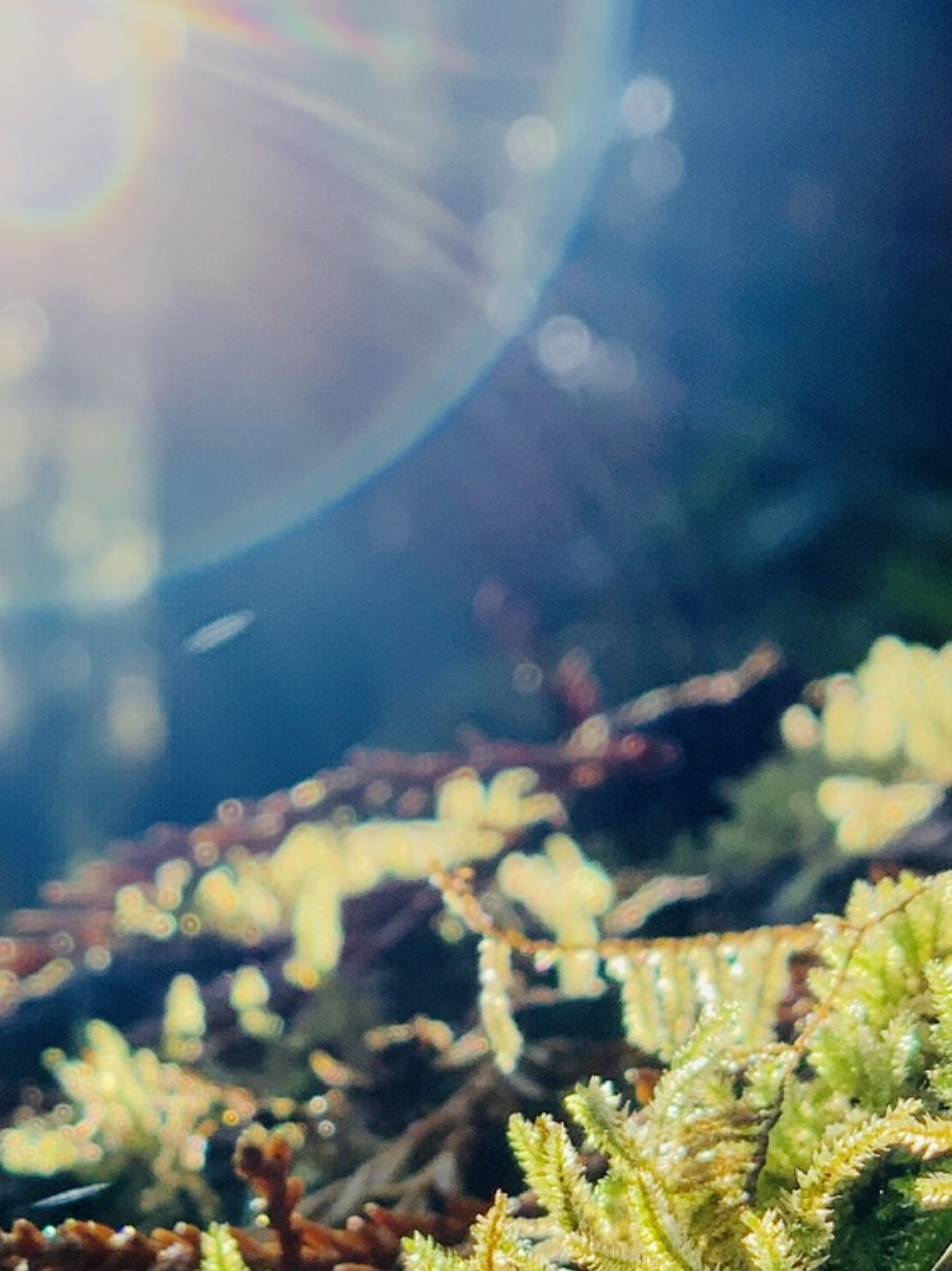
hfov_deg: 10.5
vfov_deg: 13.9
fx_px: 5172
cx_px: 299
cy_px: 1062
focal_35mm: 141
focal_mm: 6
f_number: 2.4
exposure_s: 1/122
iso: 32
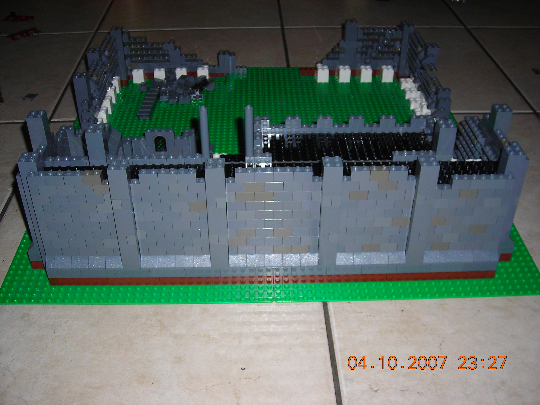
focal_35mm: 41
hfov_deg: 45.8
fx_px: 640
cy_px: 202
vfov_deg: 35.1
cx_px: 270
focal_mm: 6.8
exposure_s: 1/60.1
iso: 50
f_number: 3.3
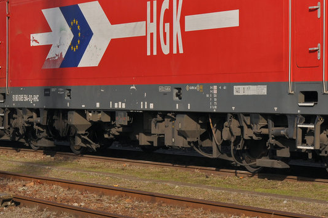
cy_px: 21
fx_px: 1420
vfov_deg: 8.7
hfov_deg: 13.1
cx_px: 290
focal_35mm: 156
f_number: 10
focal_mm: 46
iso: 200
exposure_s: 1/400
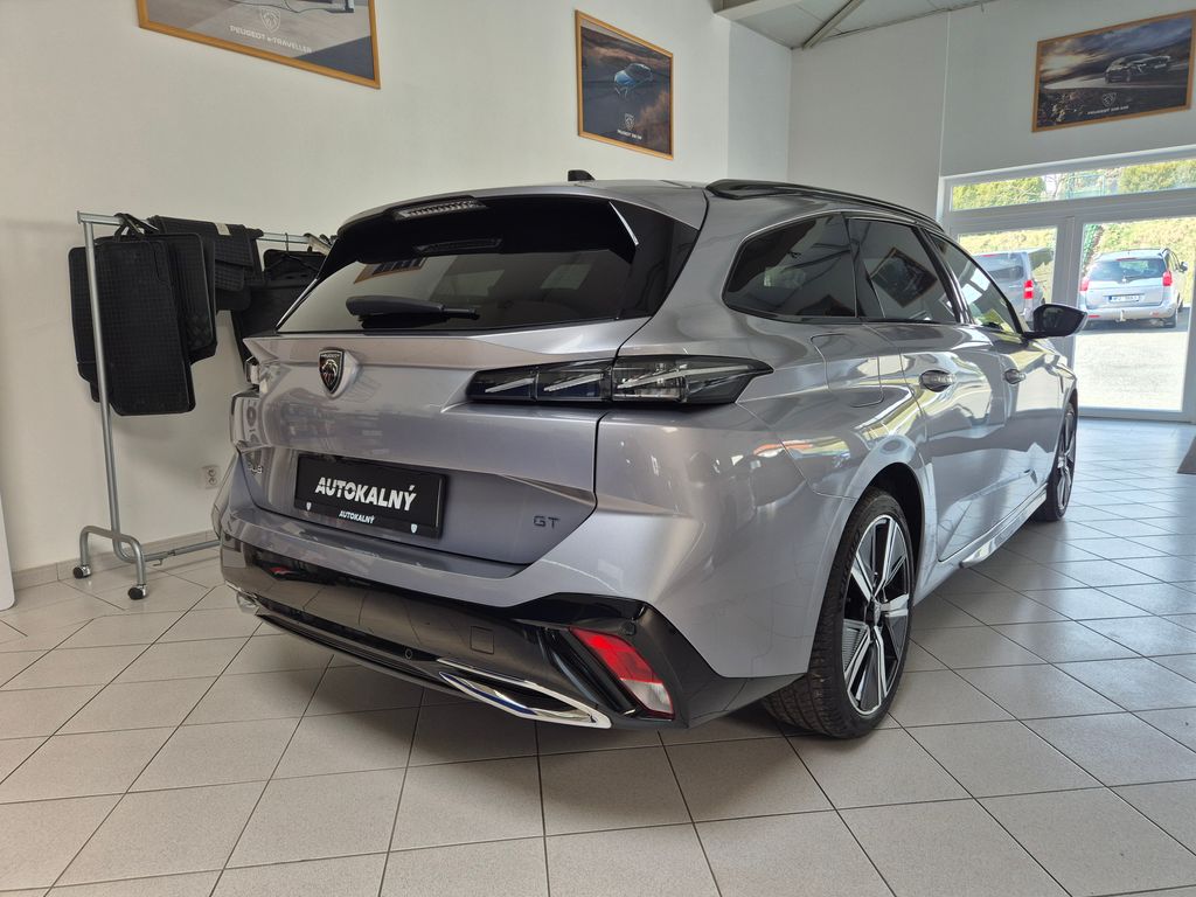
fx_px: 795
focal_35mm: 23
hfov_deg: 73.9
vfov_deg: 58.9
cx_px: 598
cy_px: 448
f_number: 1.8
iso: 64
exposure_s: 1/180
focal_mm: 5.4
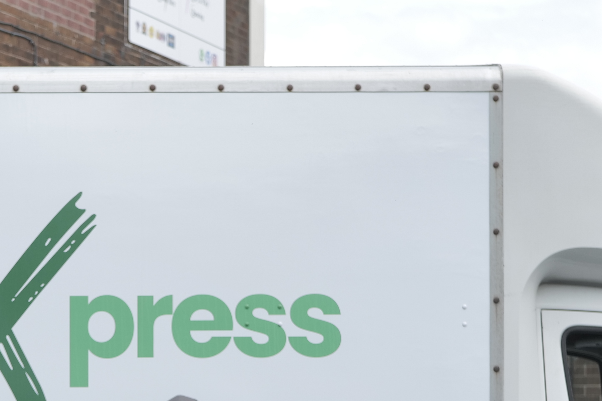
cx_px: 72
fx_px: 2090
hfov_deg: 16.2
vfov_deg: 10.8
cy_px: 431
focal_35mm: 125
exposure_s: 1/1000
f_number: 4
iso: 400
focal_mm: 50
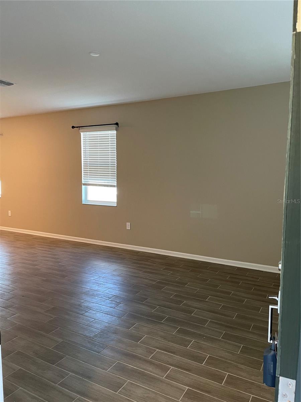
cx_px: 150
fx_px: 301
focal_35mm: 26
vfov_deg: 67.3
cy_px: 201
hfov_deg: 53.1
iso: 200
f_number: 1.6
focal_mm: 4.2
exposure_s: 1/60
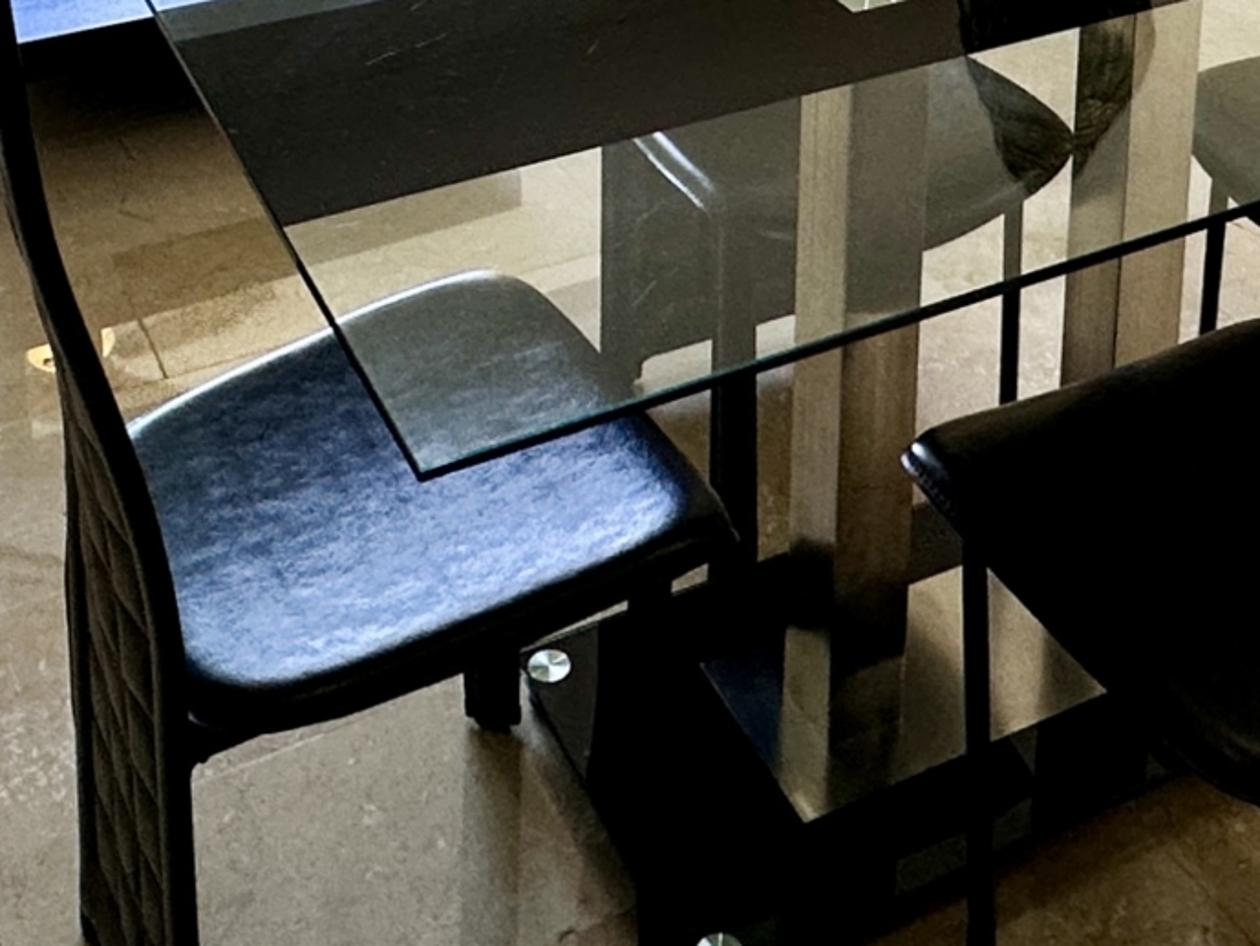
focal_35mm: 52
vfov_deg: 22.9
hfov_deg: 36.6
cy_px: -462
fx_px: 1893
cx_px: 786
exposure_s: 1/120
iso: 80
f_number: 2.2
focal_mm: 2.22
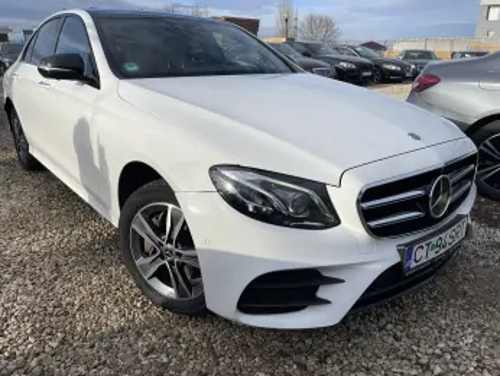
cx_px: 251
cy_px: 192
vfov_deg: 53.1
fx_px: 376
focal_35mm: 26
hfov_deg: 67.3
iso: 32
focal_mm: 5.1
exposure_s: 1/4202
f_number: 1.6
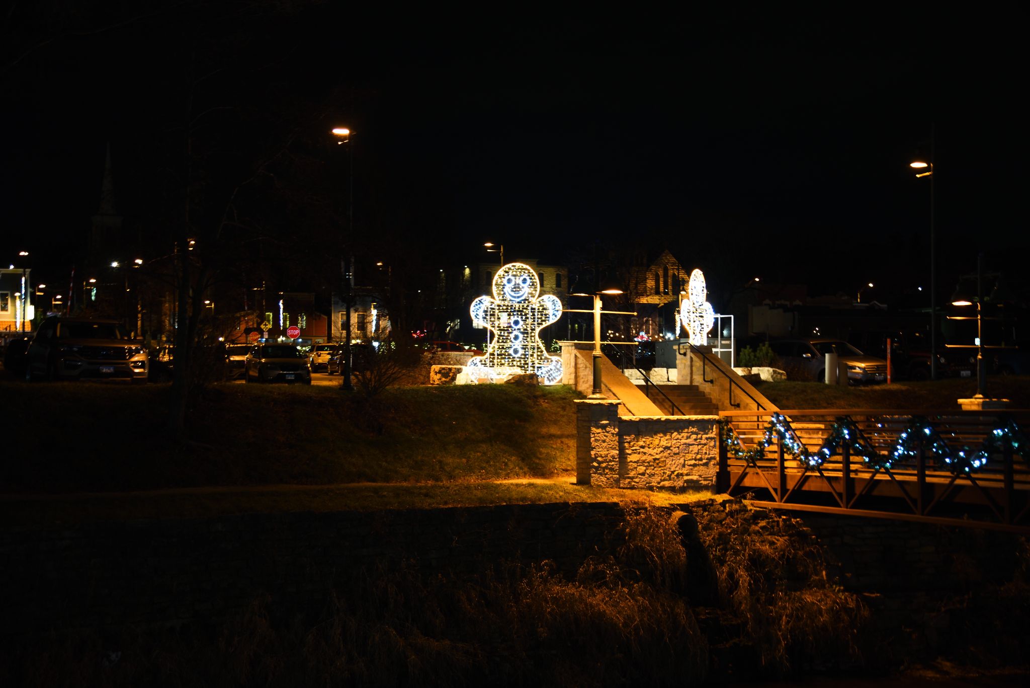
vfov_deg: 23.4
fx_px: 1660
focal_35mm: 58
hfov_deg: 34.5
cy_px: 344
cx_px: 515
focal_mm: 58
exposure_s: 1/3
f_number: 4
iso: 400
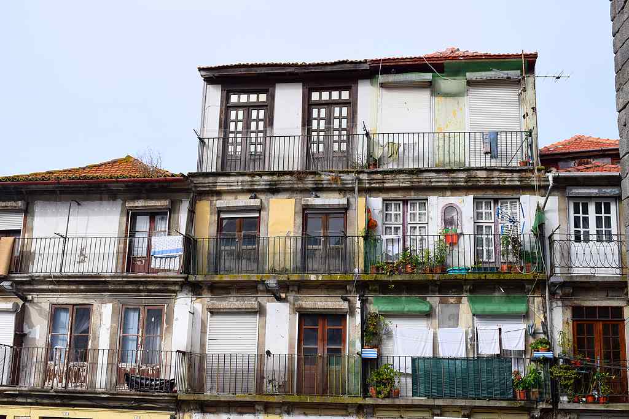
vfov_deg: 29.0
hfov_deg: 42.3
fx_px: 813
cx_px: 314
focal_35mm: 46
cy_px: 210
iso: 200
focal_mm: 31
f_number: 9
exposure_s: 1/320
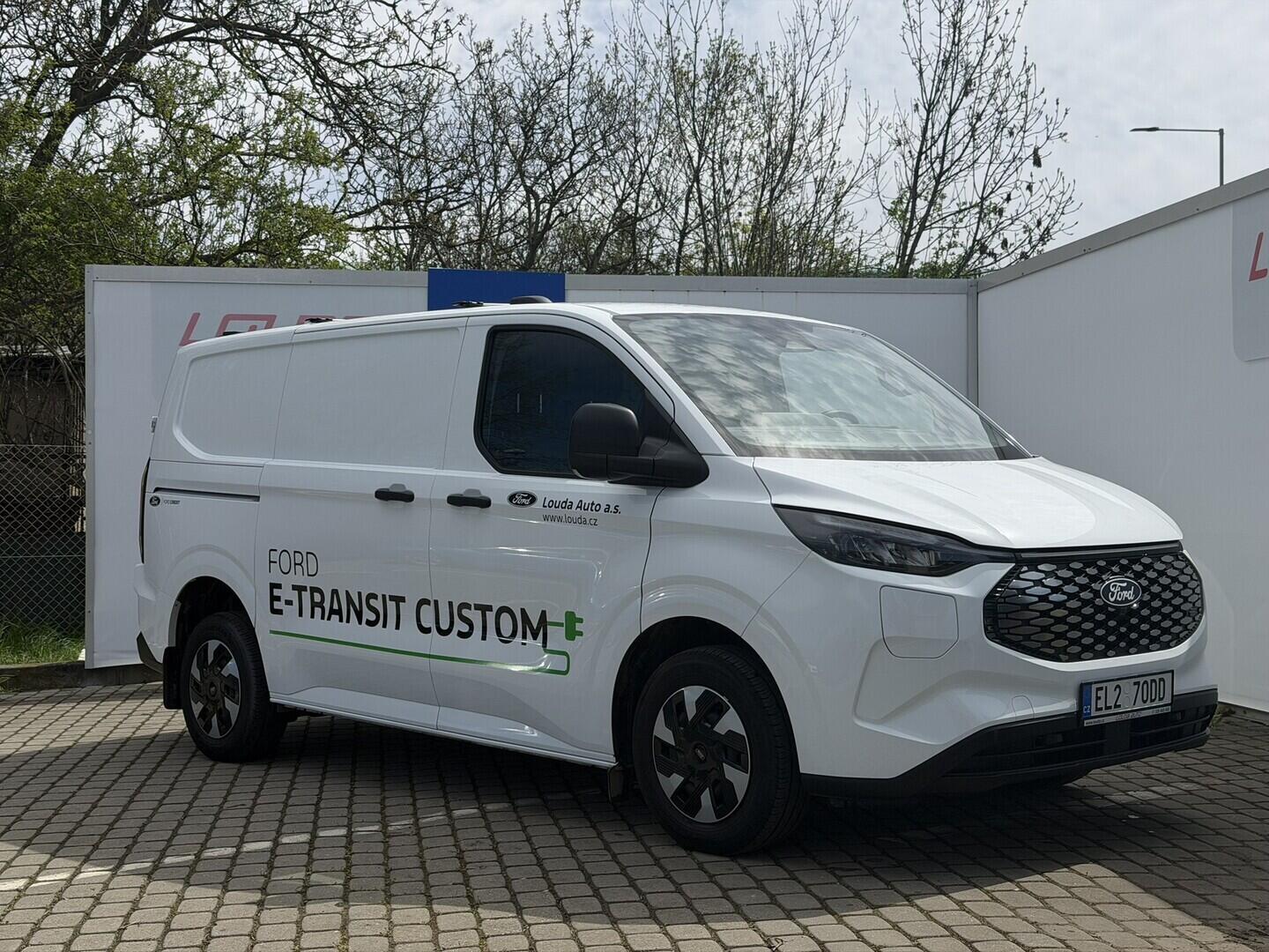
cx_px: 634
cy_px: 476
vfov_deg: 30.3
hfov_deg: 39.7
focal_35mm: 48
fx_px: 1760
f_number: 1.78
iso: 64
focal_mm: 6.76
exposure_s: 1/8772
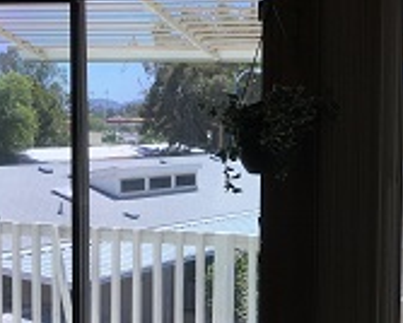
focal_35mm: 78
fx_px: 931
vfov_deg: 19.7
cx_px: 379
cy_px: 201
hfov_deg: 23.6
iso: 25
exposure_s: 1/306
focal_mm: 4.15
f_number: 2.2
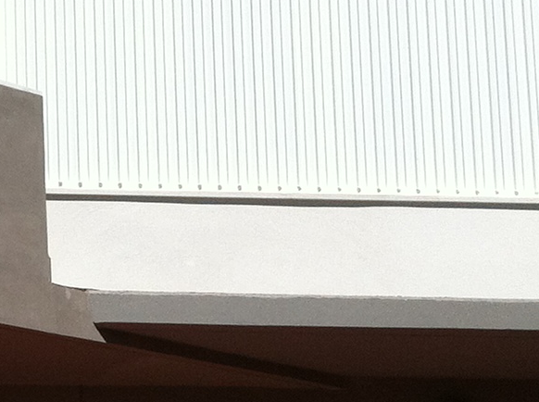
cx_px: -360
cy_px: 327
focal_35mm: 156
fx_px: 2424
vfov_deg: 9.5
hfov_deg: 11.9
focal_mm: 3.85
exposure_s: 1/2320
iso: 80
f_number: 2.8
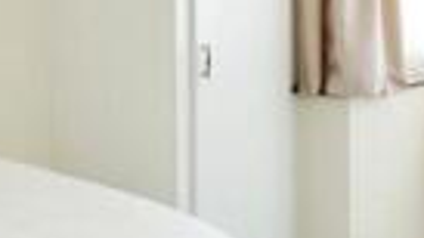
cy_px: 23
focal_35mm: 80
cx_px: 23
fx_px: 899
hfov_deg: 25.5
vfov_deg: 14.9
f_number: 11
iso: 1000
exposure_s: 1/50
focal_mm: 16
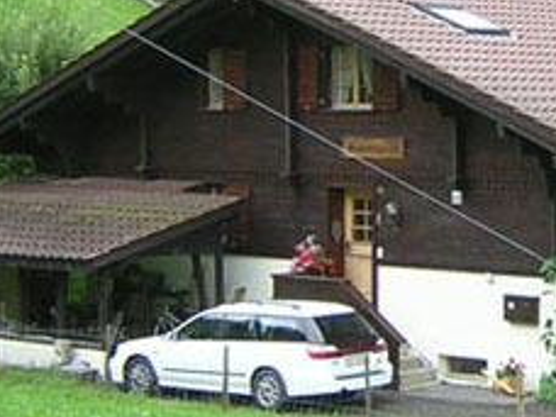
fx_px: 1140
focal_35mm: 71
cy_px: 129
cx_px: 412
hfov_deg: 27.1
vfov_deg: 20.6
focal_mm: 4.7
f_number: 2.6
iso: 100
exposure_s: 1/163
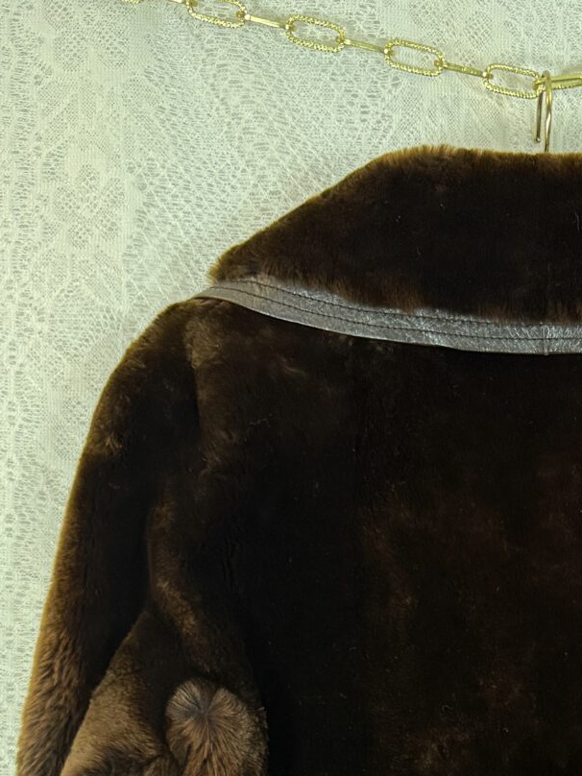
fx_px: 1704
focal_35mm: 76
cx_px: 516
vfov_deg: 22.4
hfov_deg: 19.1
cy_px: 1068
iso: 250
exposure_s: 1/100
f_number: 1.78
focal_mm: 6.76
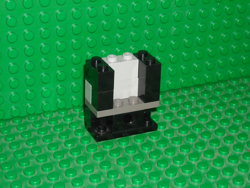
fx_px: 679
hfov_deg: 20.9
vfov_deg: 15.7
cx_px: 125
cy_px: 94
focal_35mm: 94
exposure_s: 1/125
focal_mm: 15.32
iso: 100
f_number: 8.7
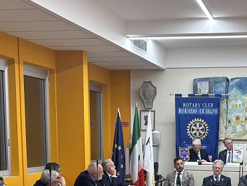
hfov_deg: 27.4
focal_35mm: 70
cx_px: 180
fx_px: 500
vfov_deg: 19.8
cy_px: 223
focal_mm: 5.96
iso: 125
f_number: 1.6
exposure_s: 1/100
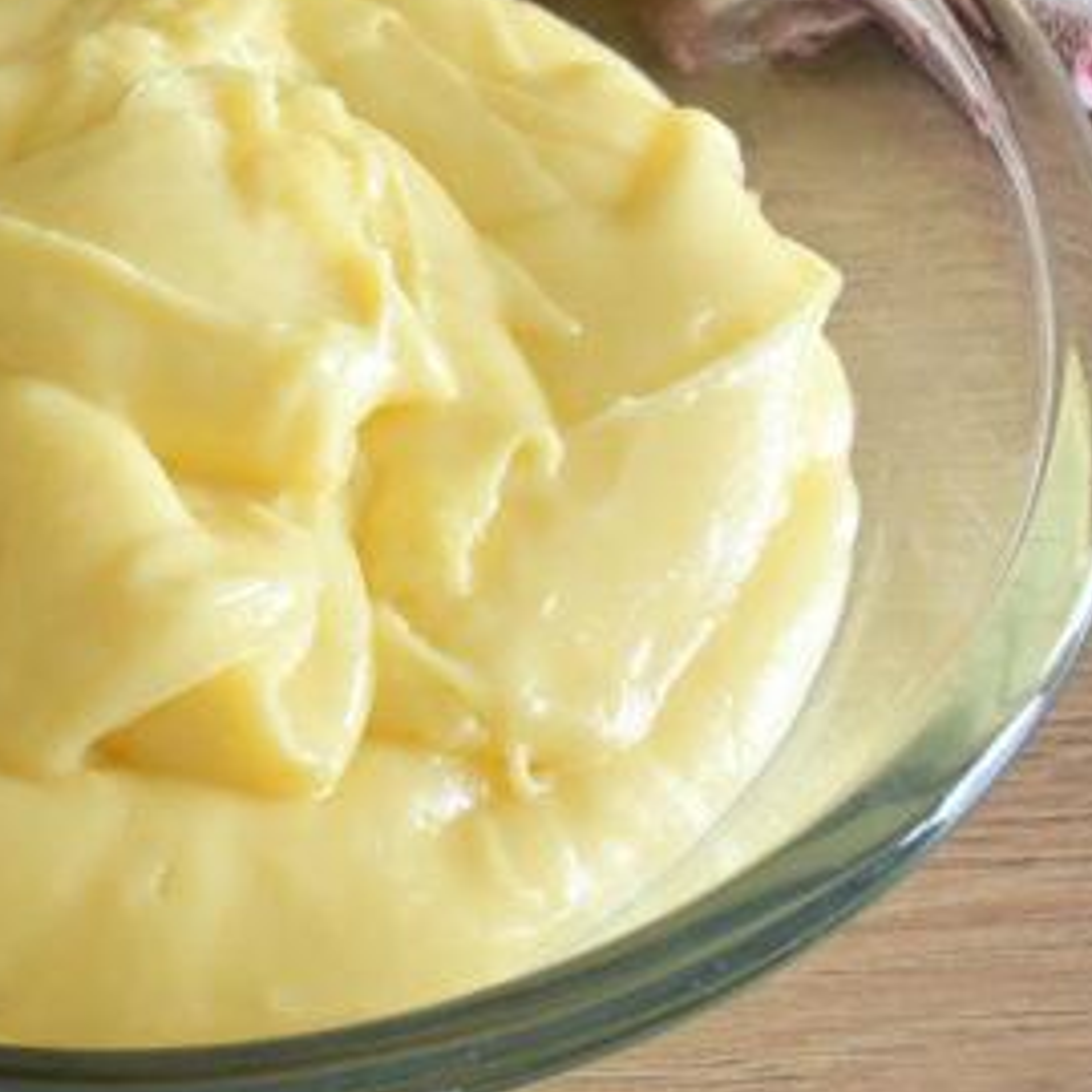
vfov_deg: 18.6
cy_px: 322
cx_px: -12
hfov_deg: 18.2
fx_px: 3319
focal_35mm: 93
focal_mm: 27.5
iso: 640
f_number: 10
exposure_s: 1/20
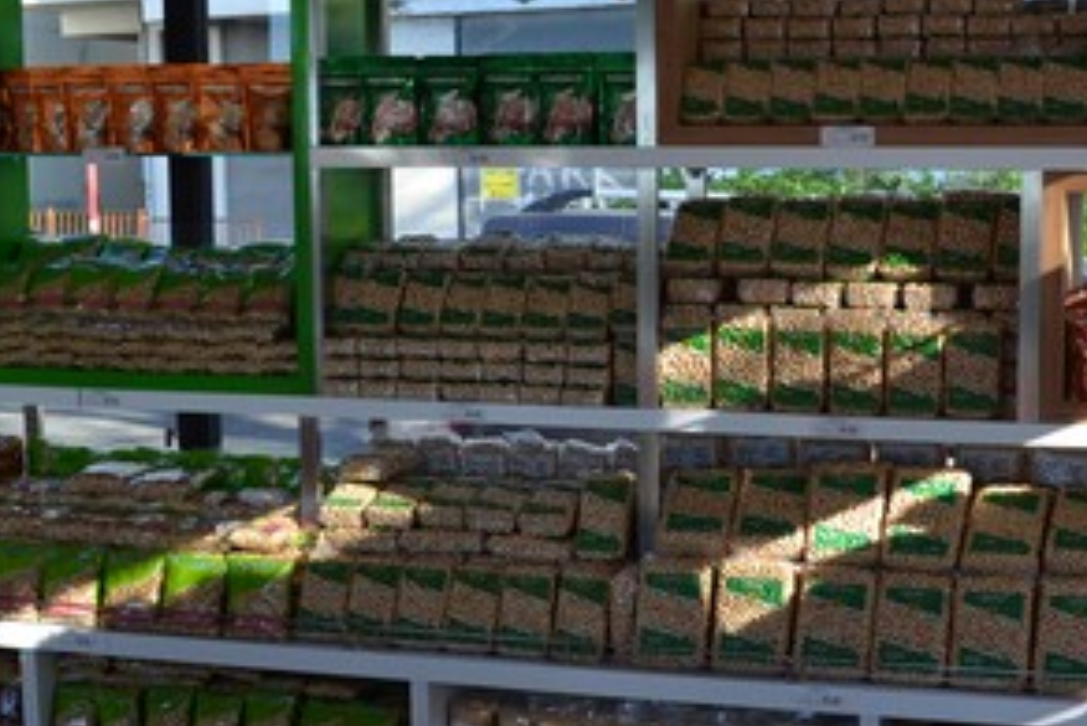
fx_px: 1873
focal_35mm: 62
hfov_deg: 32.1
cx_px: 722
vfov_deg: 21.8
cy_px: 486
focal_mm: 18
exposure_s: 1/125
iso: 140
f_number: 5.6
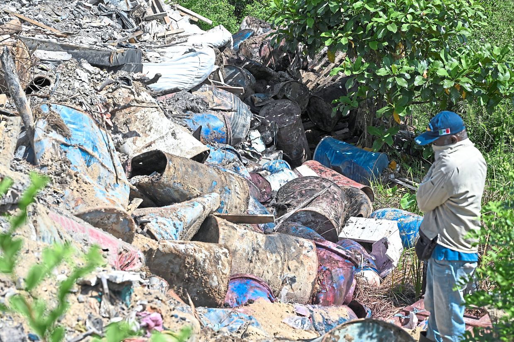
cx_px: 257
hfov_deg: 28.9
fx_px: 999
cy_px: 171
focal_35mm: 70
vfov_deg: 19.4
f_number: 6.3
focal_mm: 70
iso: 200
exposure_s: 1/800
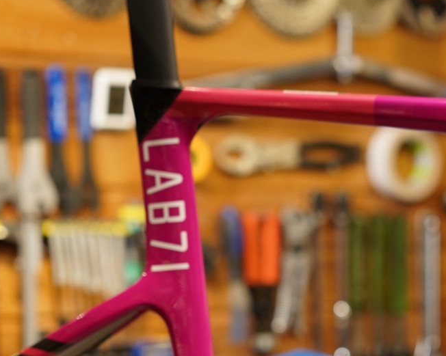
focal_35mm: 144
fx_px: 1900
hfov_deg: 13.2
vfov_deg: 10.6
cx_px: 422
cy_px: 363
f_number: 2.2
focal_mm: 50
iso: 500
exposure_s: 1/200
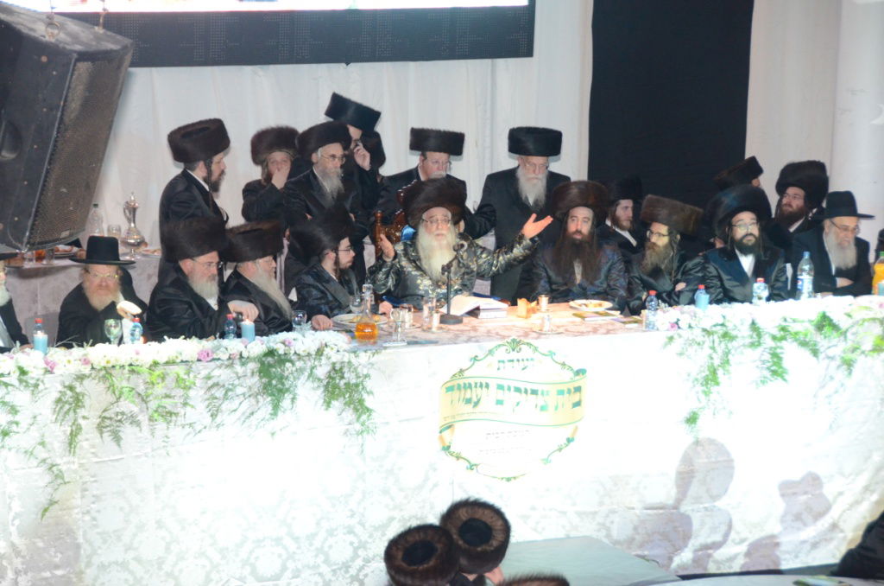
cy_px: 293
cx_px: 442
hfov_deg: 15.2
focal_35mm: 135
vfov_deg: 10.1
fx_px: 3308
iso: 2500
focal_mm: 90
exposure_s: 1/100
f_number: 5.6
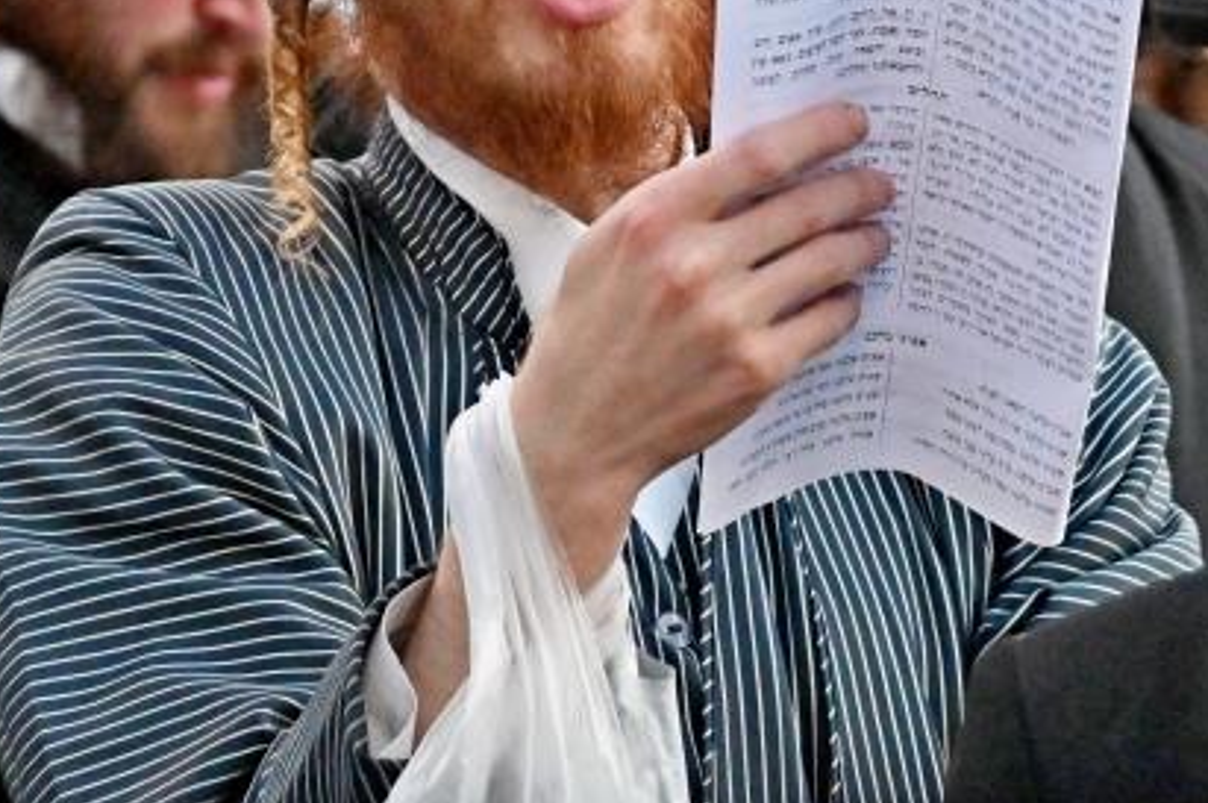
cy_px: 91
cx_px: 473
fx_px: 15048
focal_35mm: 449
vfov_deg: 3.1
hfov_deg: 4.6
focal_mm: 120
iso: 2000
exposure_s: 1/200
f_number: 4
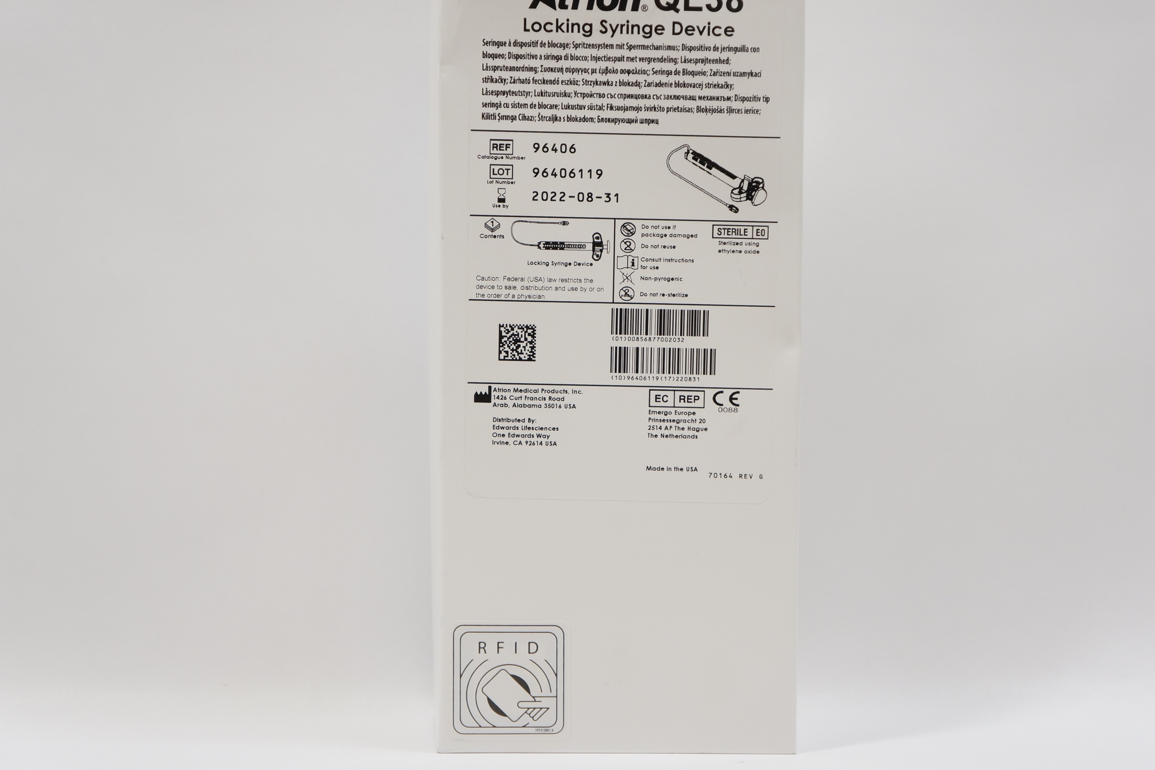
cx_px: 626
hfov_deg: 29.8
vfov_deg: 20.1
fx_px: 2167
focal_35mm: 68
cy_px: 368
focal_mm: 41
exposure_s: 1/125
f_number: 5
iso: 400
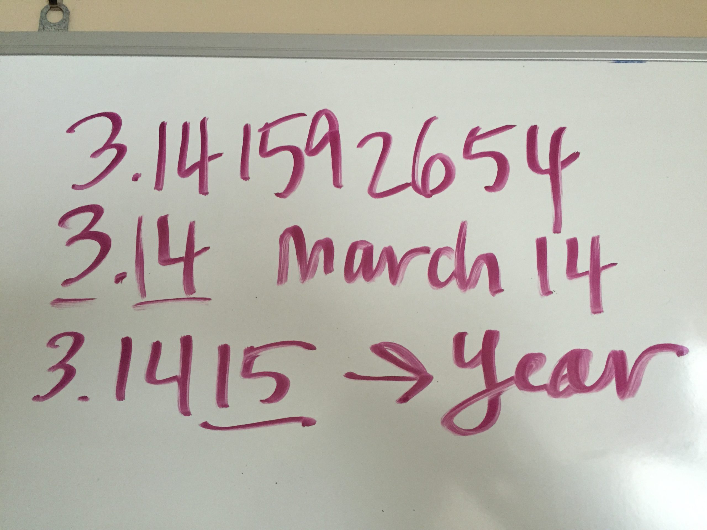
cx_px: 354
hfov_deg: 61.7
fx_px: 592
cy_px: 265
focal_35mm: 29
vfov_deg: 48.2
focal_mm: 4.15
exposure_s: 1/33
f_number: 2.2
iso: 250
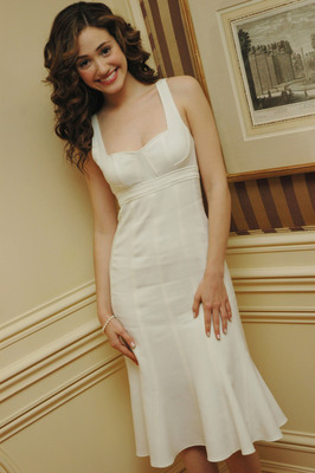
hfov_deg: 20.6
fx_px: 868
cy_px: 236
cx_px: 158
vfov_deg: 30.5
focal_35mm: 66
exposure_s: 1/60
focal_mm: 44
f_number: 5
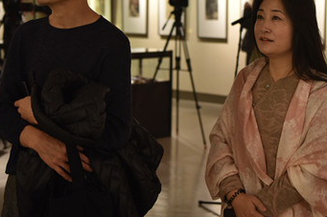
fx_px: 672
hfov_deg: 27.3
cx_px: 205
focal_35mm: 74
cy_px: 48
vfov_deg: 18.3
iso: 360
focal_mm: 42
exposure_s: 1/125
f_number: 2.8
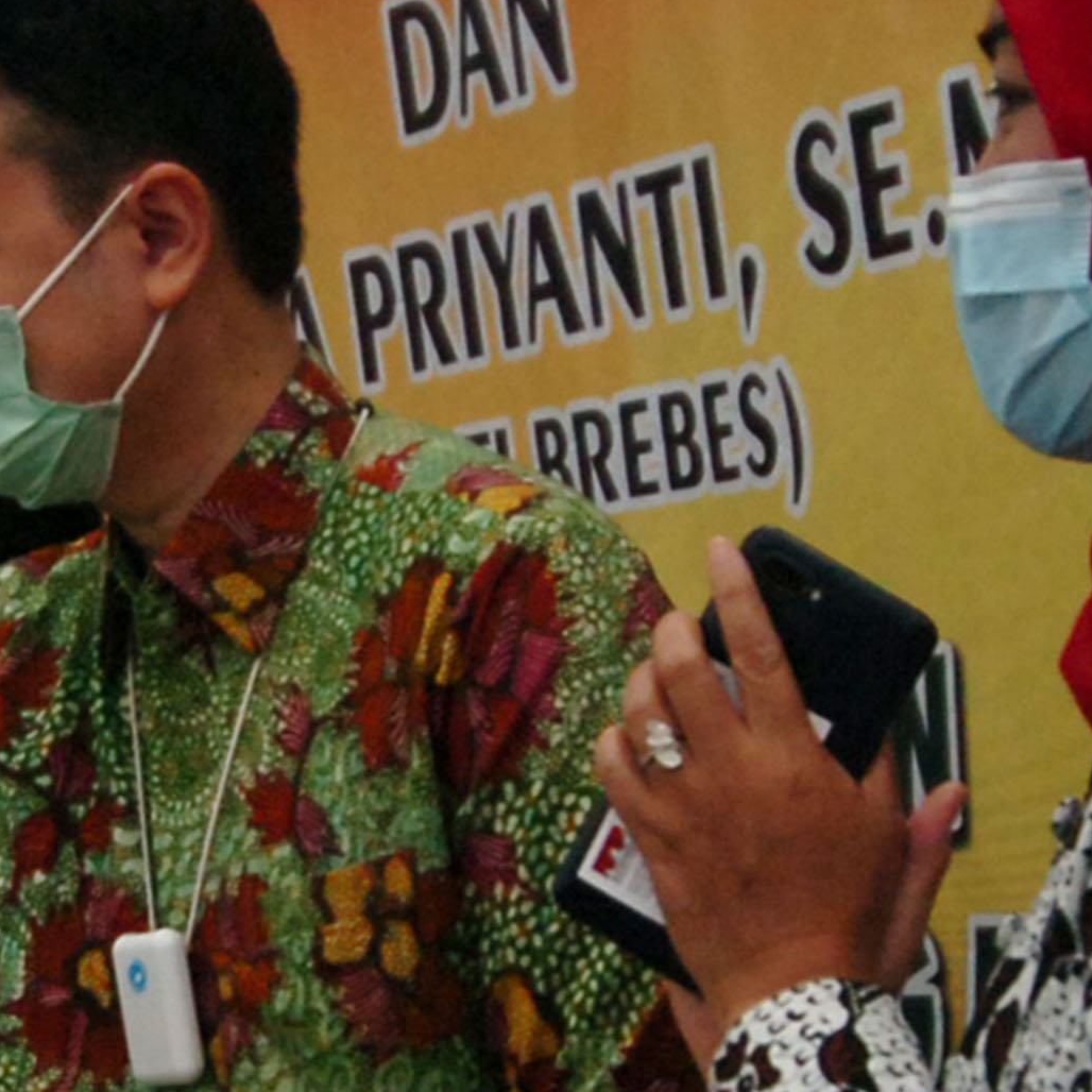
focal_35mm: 119
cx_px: -70
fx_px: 4247
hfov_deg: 14.4
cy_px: 882
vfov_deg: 14.6
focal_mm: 24
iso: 1000
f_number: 4
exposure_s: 1/200
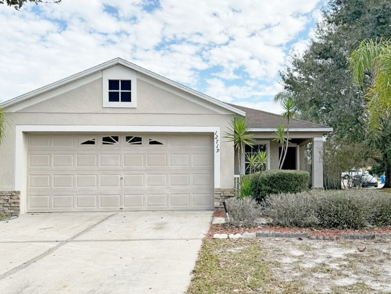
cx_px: 205
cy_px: 146
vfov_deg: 51.4
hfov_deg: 65.3
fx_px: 305
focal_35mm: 27
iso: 80
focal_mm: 6.86
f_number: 1.78
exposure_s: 1/3413
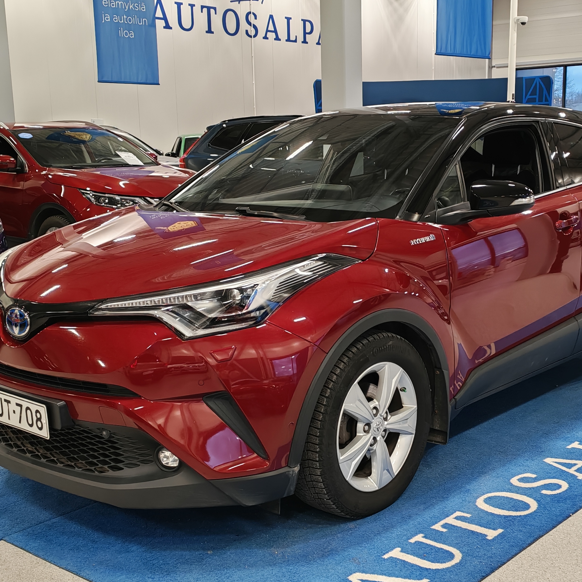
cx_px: 334
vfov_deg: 34.0
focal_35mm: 50
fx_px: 951
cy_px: 317
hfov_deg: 34.0
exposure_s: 1/100
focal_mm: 6.12
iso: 320
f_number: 1.9
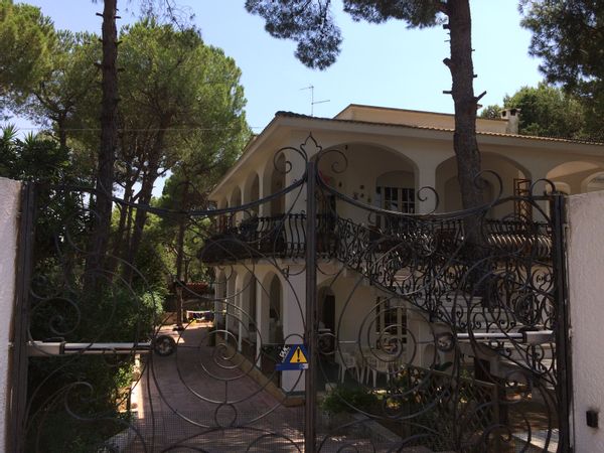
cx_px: 302
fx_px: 506
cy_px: 226
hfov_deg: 61.7
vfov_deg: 48.2
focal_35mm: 29
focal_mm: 4.15
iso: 32
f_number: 2.2
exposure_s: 1/1109
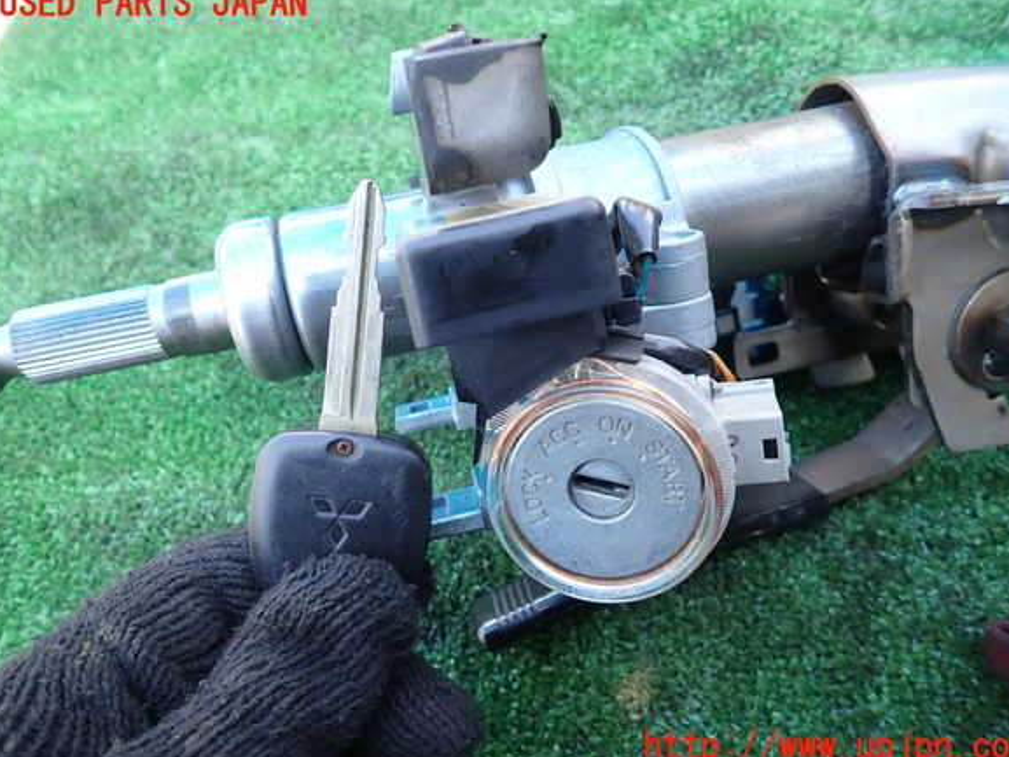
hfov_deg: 67.3
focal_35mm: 26
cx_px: 514
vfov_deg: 53.1
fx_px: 758
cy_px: 376
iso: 100
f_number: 2
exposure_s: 1/100
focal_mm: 4.5
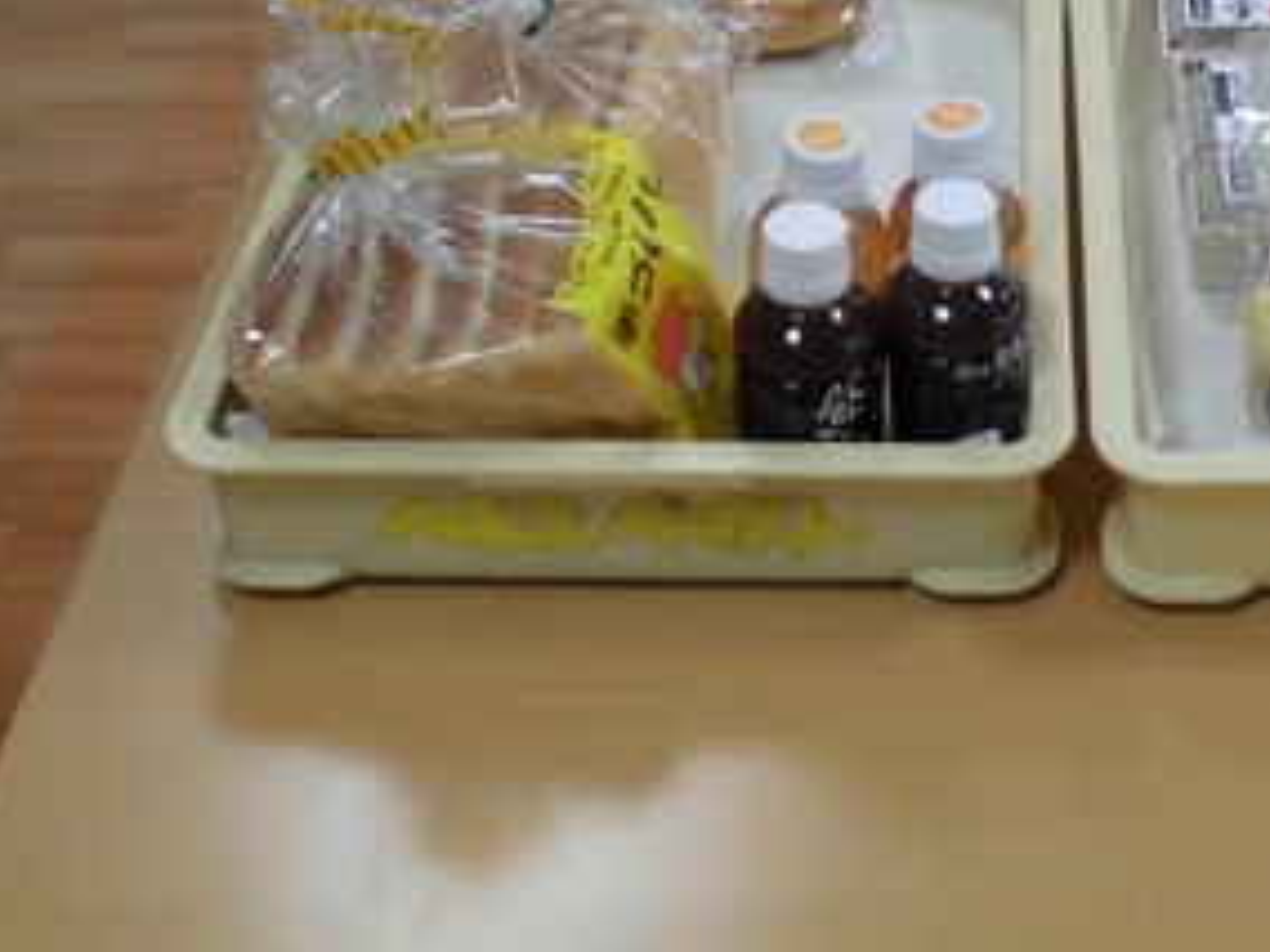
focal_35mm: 67
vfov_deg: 21.5
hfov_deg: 28.5
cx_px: 957
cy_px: 118
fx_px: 2458
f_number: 4.2
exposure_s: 1/60
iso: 400
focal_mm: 6.9
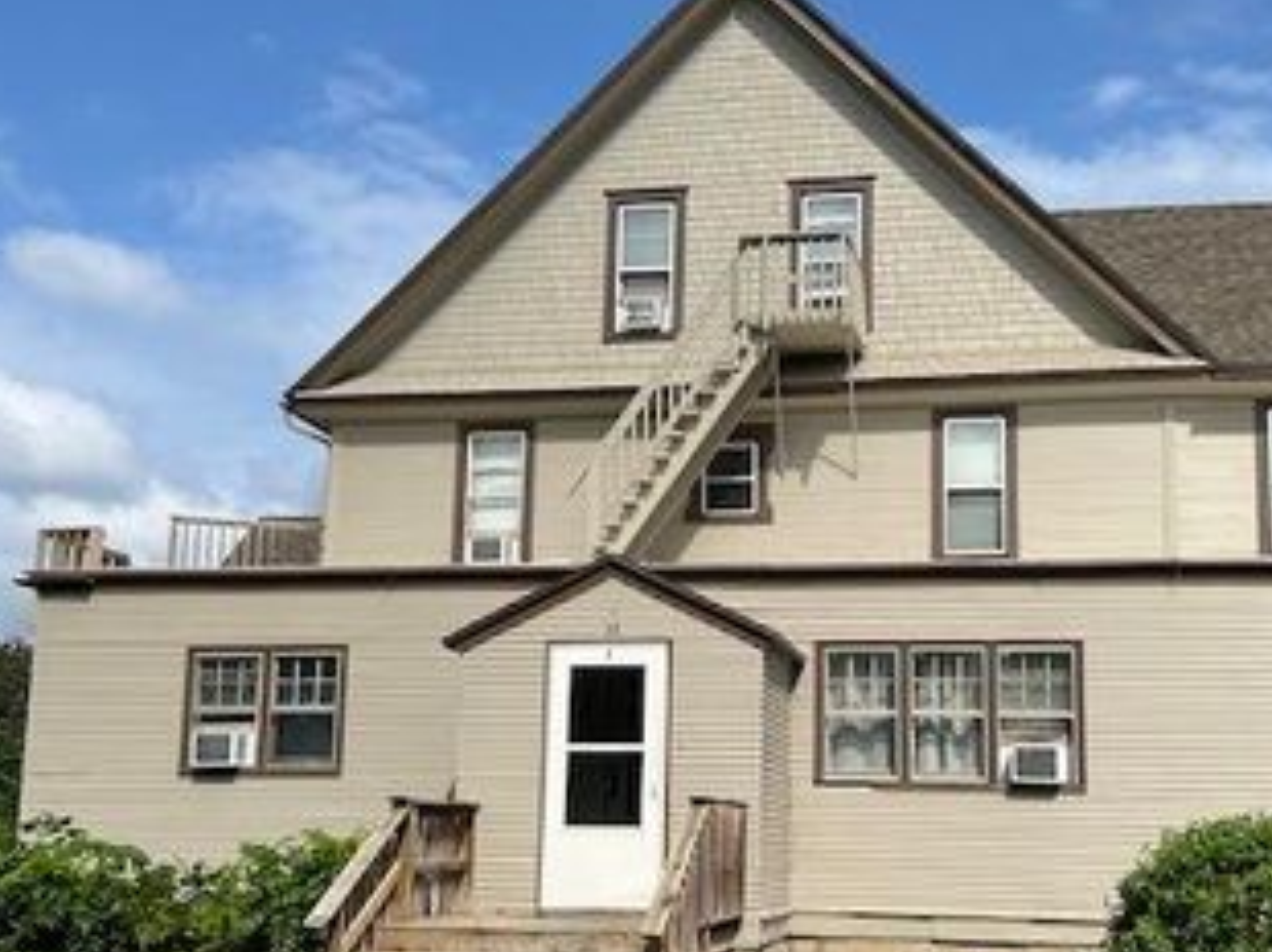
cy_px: 593
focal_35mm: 42
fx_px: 1542
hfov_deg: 44.4
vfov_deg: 34.1
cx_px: 800
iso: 50
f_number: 1.5
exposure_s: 1/5882
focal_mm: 5.7
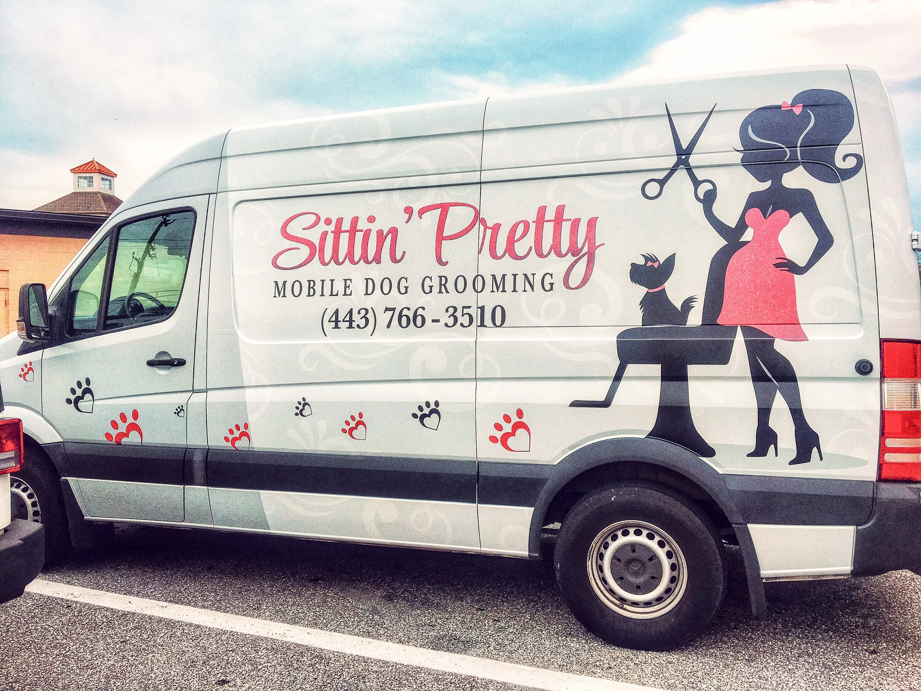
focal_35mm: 29
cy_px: 346
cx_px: 460
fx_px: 772
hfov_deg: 61.7
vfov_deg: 48.2
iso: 25
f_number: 2.2
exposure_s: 1/481
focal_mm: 4.15
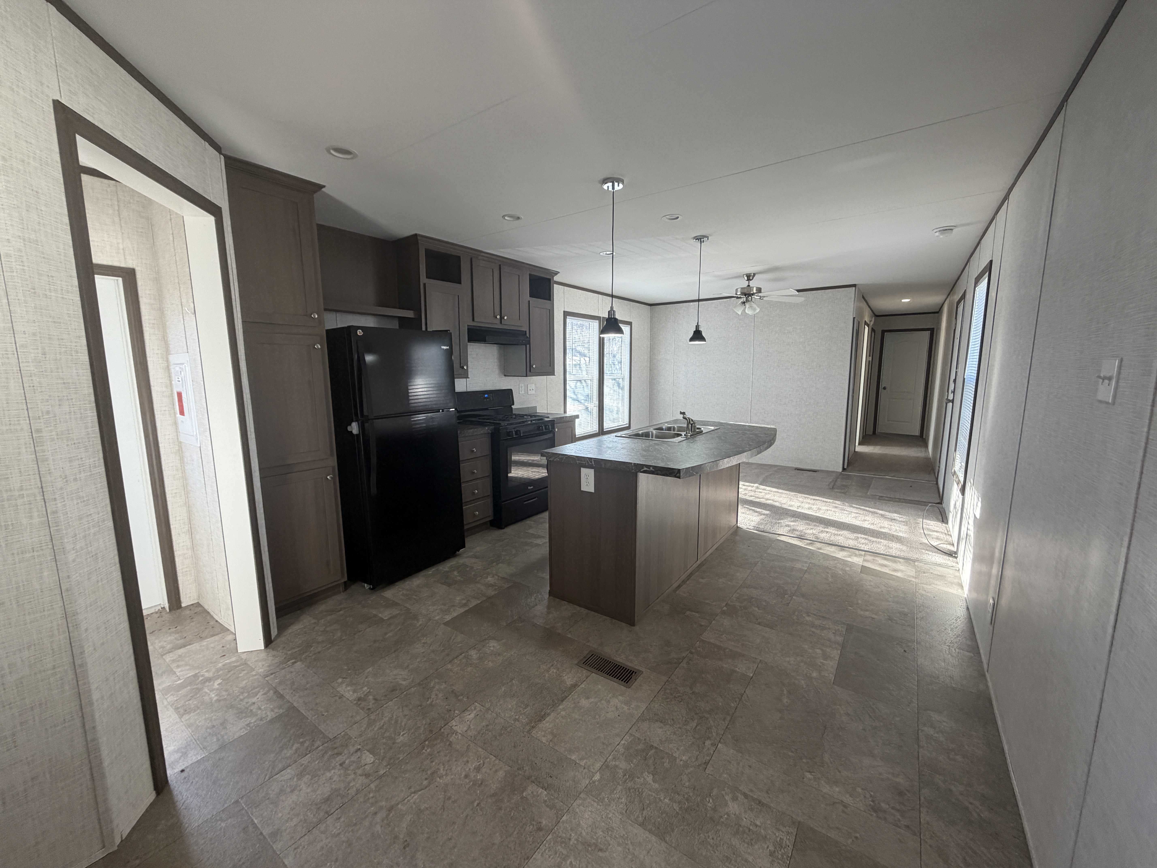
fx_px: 468
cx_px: 578
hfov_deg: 102.1
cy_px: 434
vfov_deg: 85.7
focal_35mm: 14
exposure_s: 1/120
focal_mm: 2.22
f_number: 2.2
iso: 160
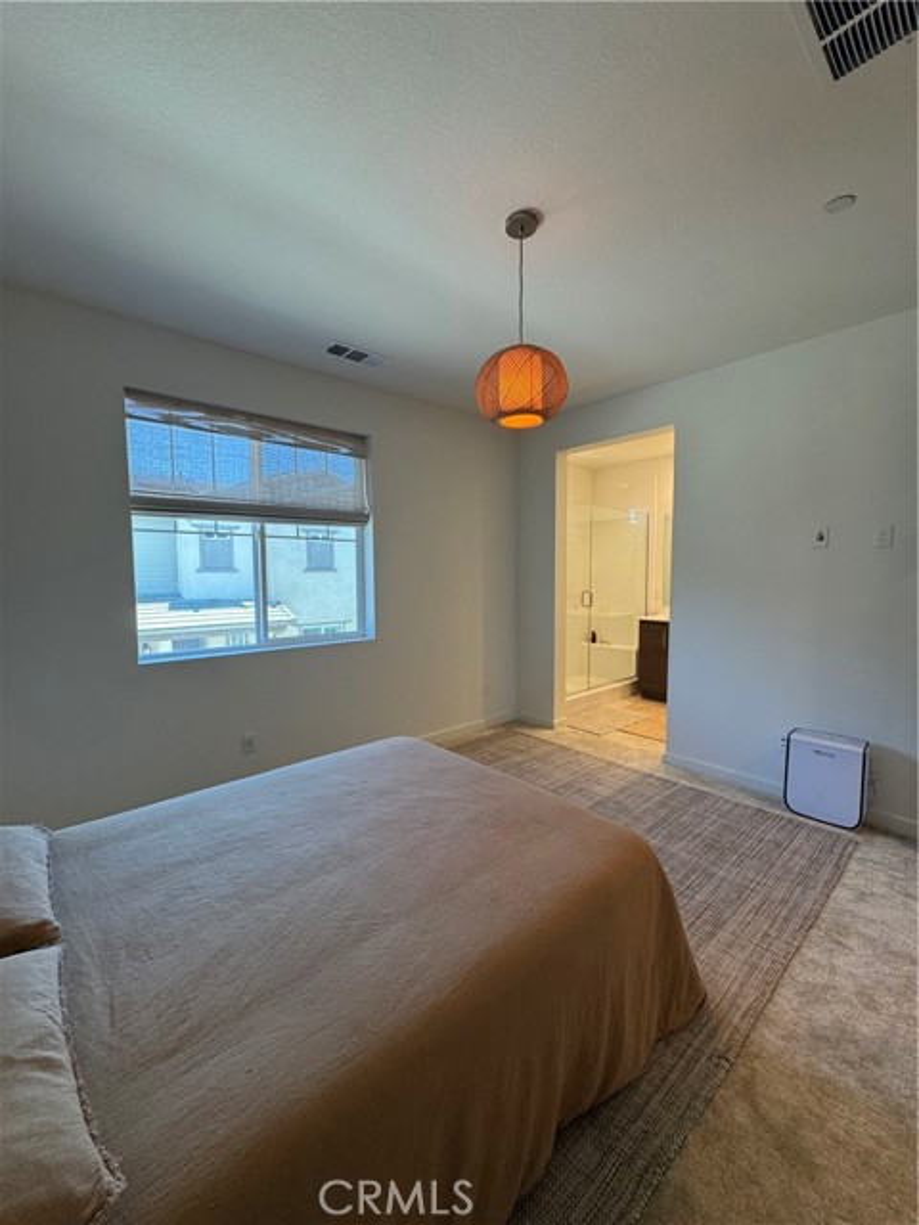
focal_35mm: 14
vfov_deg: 102.1
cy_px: 612
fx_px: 496
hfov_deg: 85.7
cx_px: 460
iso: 160
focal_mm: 2.22
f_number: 2.2
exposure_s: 1/120
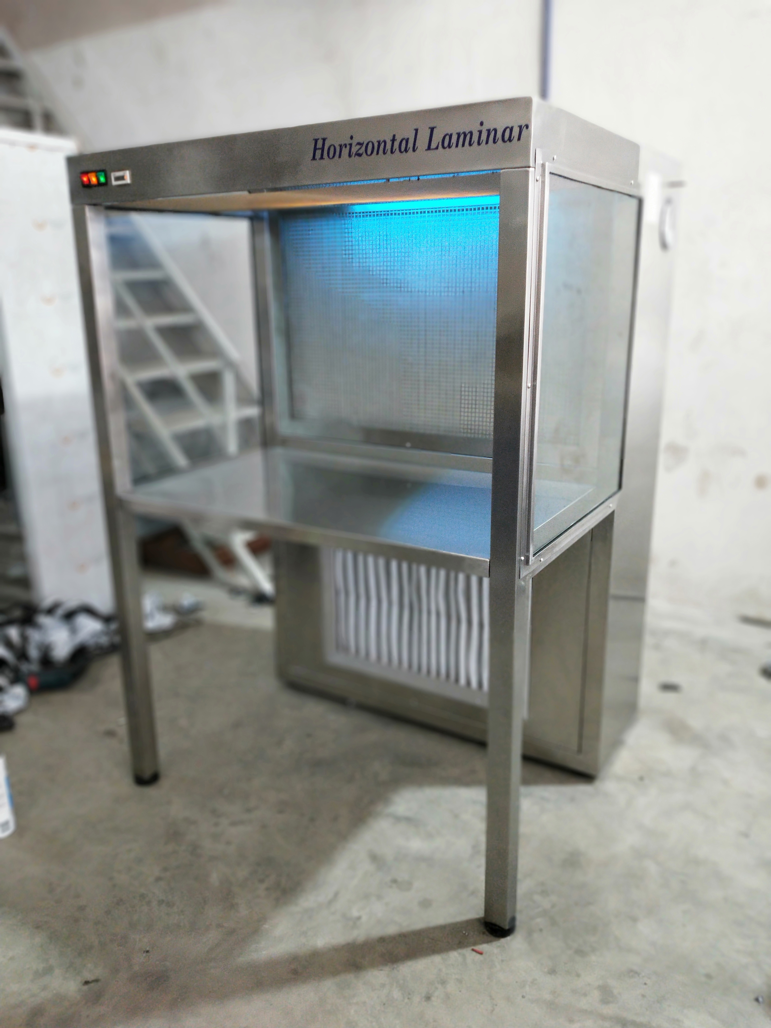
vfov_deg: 73.9
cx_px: 386
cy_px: 514
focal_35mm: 23
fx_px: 683
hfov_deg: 58.9
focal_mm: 3.99
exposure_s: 1/50
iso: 240
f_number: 1.7
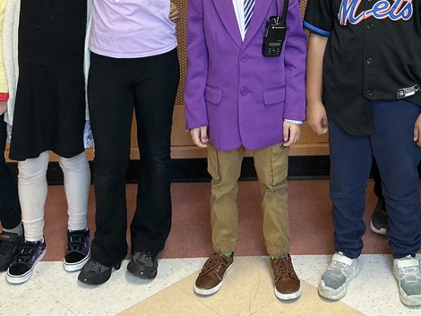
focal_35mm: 61
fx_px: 742
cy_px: -19
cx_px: 307
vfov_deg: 22.8
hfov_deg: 31.2
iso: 100
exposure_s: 1/55
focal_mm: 3
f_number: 1.8
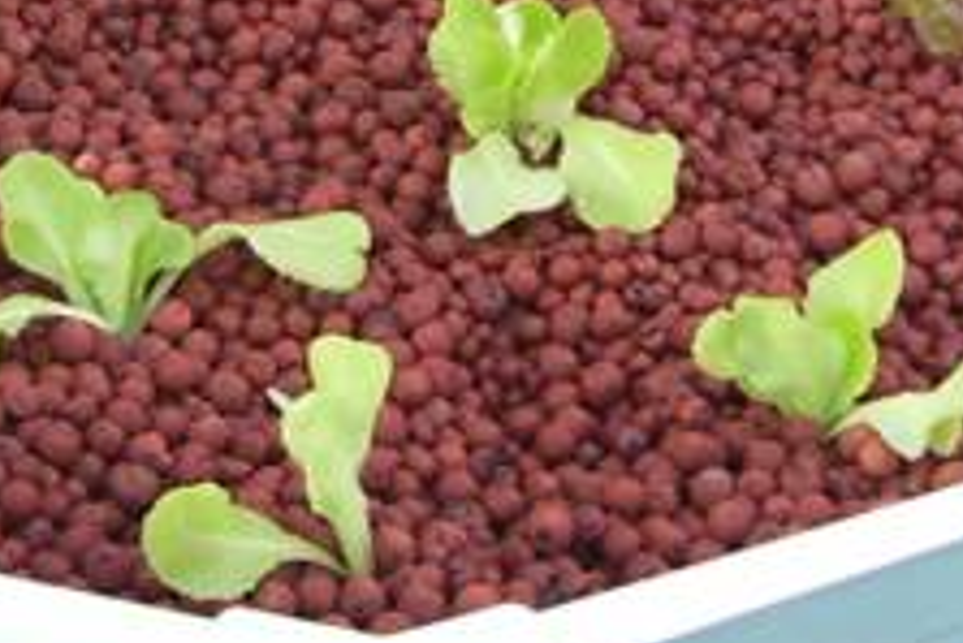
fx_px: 3399
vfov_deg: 10.5
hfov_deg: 16.1
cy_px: -276
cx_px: 535
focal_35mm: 127
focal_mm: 5.6
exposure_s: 1/8
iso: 160
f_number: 2.7
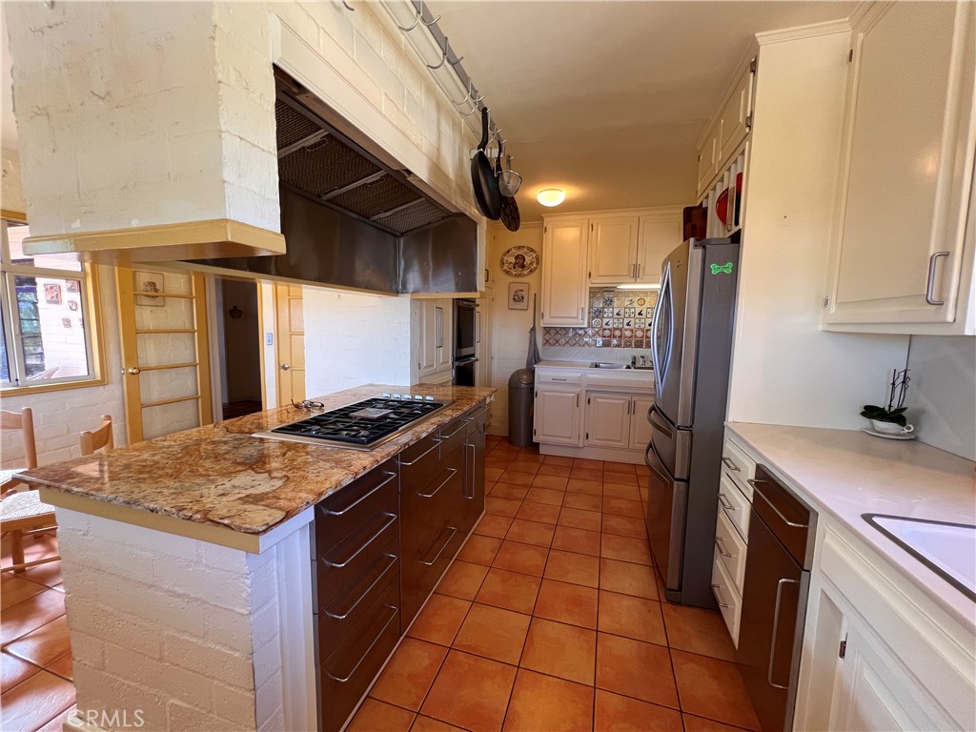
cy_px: 366
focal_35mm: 13
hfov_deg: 106.2
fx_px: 367
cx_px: 488
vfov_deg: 89.9
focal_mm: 1.57
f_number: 1.8
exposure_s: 1/120
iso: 160
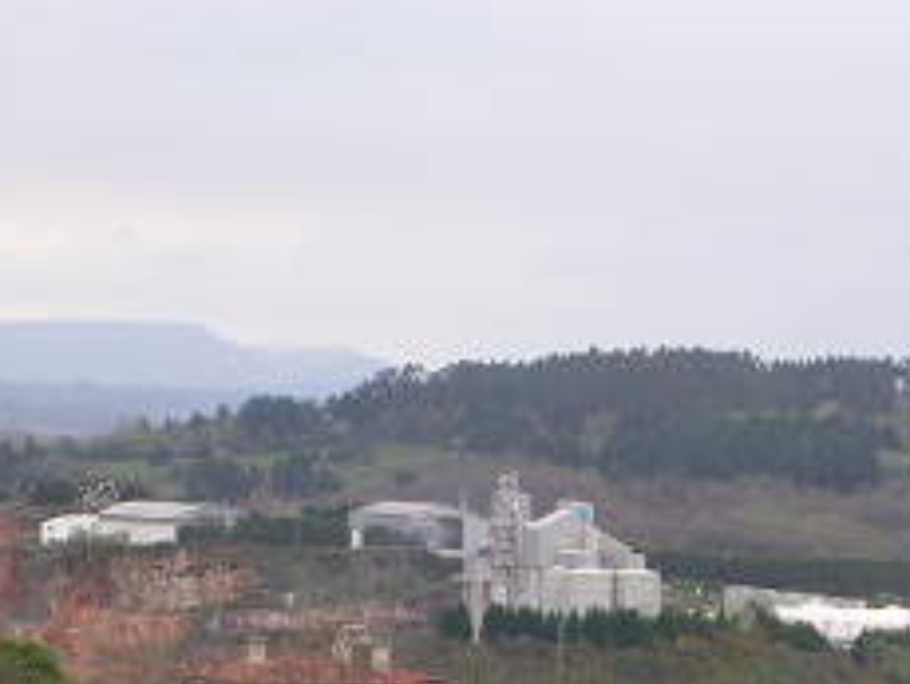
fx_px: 5395
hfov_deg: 9.6
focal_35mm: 205
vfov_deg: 7.3
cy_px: 506
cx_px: 415
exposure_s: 1/176
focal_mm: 17.4
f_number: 4.9
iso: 181
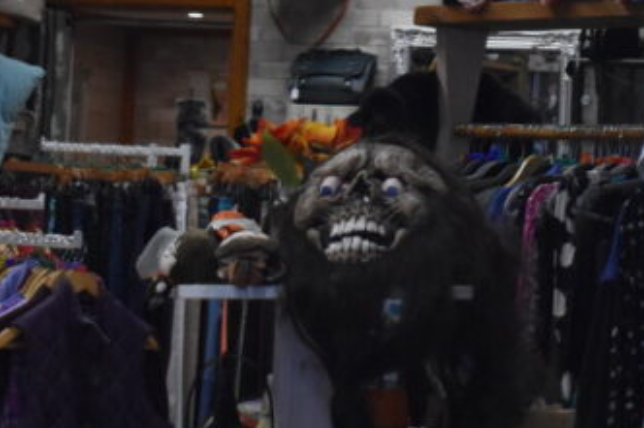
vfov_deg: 9.8
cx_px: 793
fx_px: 2485
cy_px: 9
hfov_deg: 14.3
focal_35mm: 139
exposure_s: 1/125
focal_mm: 30
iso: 2200
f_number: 4.2
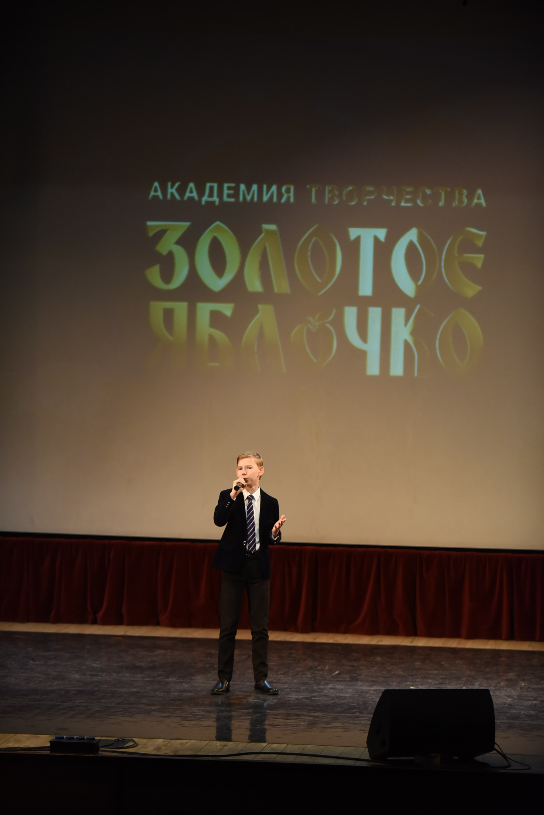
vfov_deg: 15.8
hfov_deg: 10.6
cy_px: 408
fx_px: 2944
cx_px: 272
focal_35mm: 130
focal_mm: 130
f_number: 2.8
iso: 2500
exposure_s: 1/400
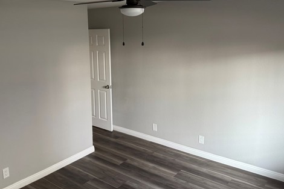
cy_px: 68
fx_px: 268
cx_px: 116
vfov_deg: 38.5
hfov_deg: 55.5
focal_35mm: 34
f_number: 1.78
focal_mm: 6.76
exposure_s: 1/105
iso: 200
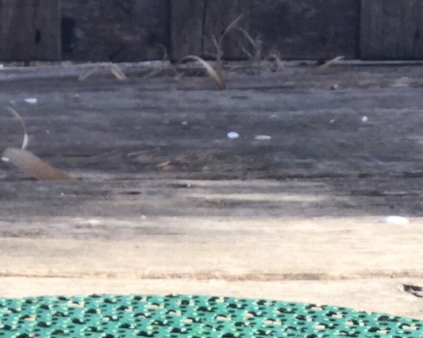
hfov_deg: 15.8
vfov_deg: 11.7
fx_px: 1515
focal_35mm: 121
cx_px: 109
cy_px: 633
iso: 25
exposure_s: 1/167
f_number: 2.4
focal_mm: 3.3
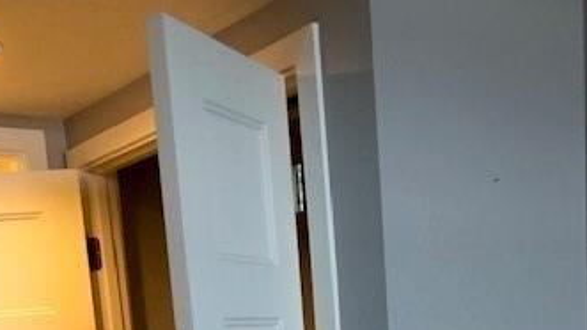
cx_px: 259
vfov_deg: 17.4
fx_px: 918
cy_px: 552
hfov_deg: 35.4
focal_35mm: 59
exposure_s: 1/30
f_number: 1.8
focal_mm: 3.99
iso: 25
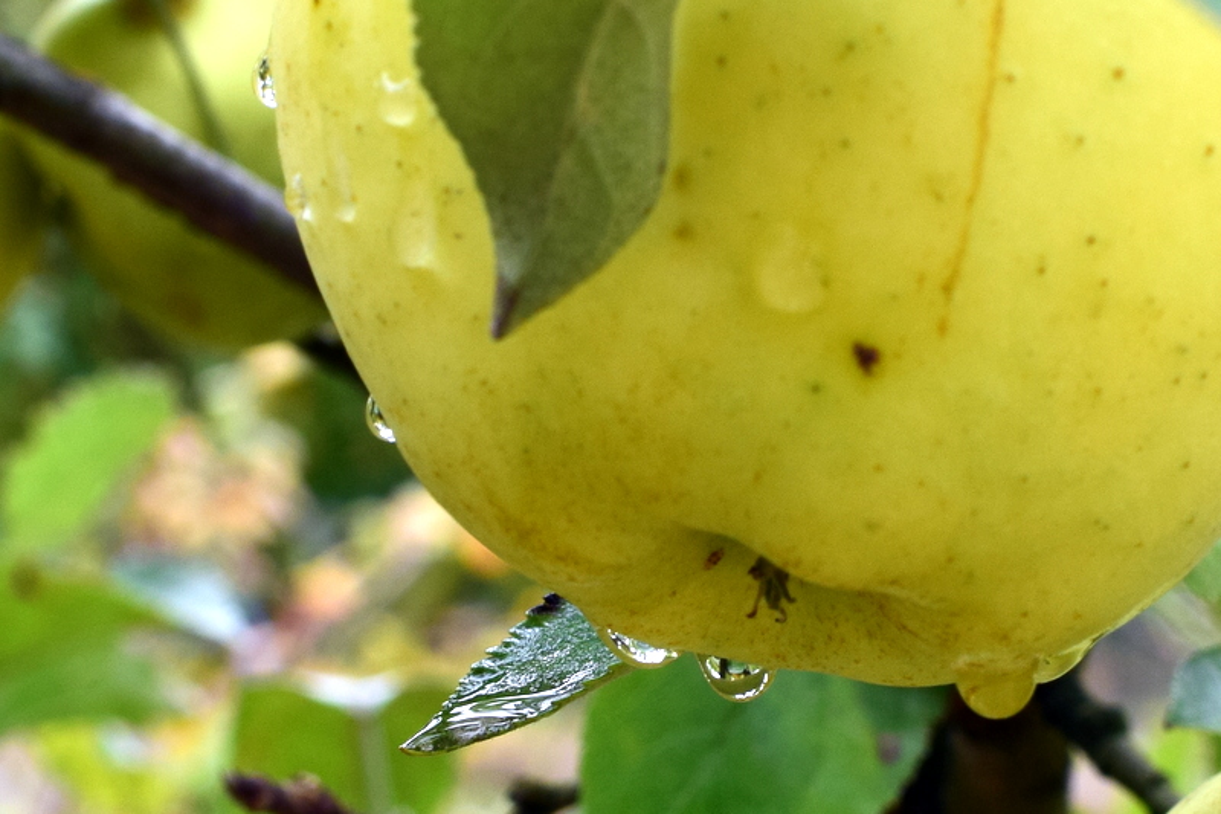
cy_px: 407
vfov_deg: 25.7
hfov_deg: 37.9
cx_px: 610
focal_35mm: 52
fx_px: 1780
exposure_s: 1/125
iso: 400
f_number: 9
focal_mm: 35
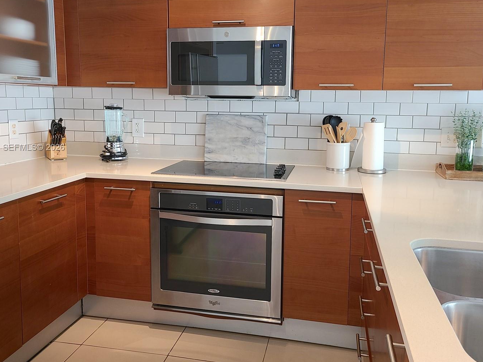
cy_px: 148
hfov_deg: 58.4
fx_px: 432
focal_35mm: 31
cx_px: 240
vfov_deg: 45.2
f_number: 1.8
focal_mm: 5.4
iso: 125
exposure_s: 1/60
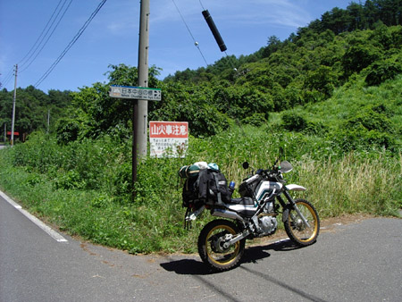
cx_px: 201
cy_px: 151
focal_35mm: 38
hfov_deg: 49.0
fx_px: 442
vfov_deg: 37.8
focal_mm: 5.8
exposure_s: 1/320
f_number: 4.8
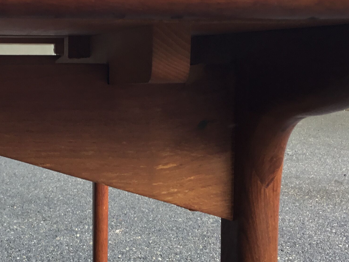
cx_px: 92
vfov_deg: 21.6
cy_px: 129
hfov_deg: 28.2
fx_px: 686
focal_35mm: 68
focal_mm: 3.3
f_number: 2.4
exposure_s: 1/165
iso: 25
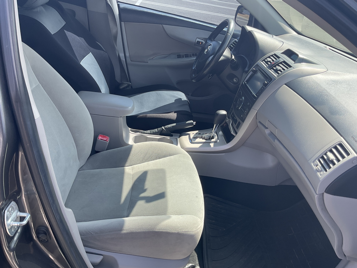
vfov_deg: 48.2
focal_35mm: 29
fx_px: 299
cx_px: 178
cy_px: 134
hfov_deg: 61.7
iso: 16
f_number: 1.8
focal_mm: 3
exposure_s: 1/338
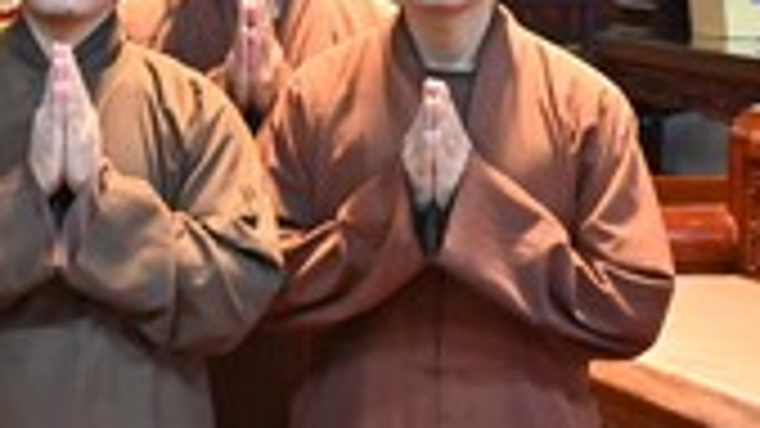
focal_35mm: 137
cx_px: -634
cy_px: -5
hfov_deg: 13.9
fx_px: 2760
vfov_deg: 8.8
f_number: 5
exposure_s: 1/50
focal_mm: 34
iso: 2500
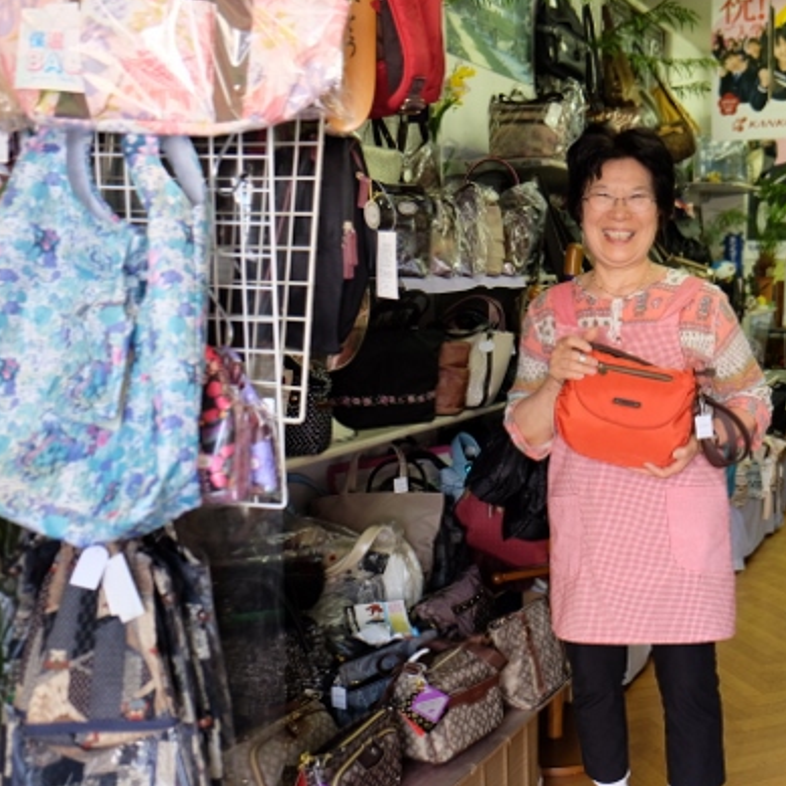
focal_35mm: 38
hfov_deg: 42.6
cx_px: 582
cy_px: 390
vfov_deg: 43.9
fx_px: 976
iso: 400
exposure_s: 1/60
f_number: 2.8
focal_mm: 19.6
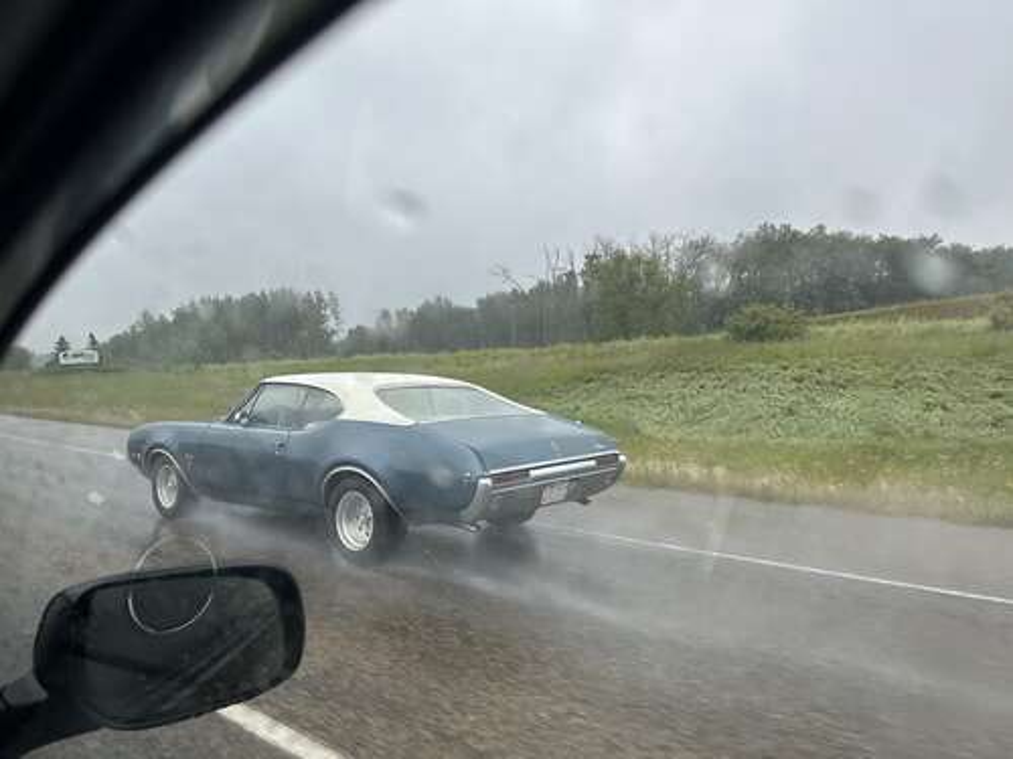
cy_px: 380
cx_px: 506
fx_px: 702
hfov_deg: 71.6
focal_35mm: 24
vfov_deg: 56.8
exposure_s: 1/611
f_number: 1.78
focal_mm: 6.86
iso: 80
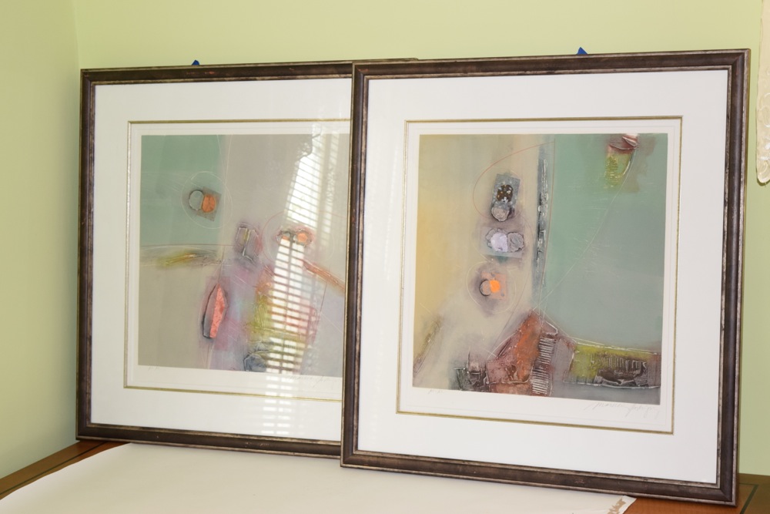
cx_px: 385
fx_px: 1444
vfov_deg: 20.2
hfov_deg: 29.9
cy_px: 257
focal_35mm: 68
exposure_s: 1/125
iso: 720
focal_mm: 45
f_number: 5.6
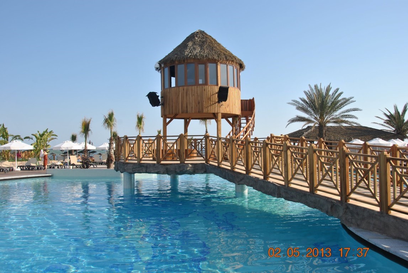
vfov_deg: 43.7
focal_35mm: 30
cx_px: 204
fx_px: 340
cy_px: 136
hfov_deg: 61.9
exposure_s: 1/250
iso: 100
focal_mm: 20
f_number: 8
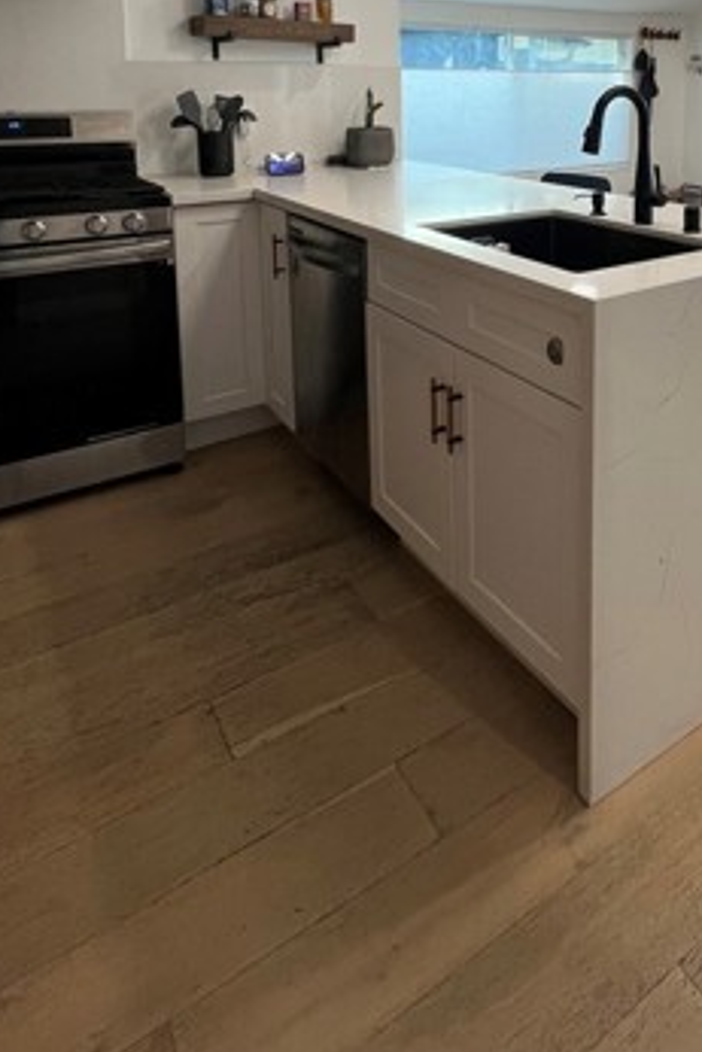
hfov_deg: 48.4
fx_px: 730
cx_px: 562
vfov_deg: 64.0
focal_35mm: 25
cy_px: 182
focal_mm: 1.57
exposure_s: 1/120
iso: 100
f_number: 1.8
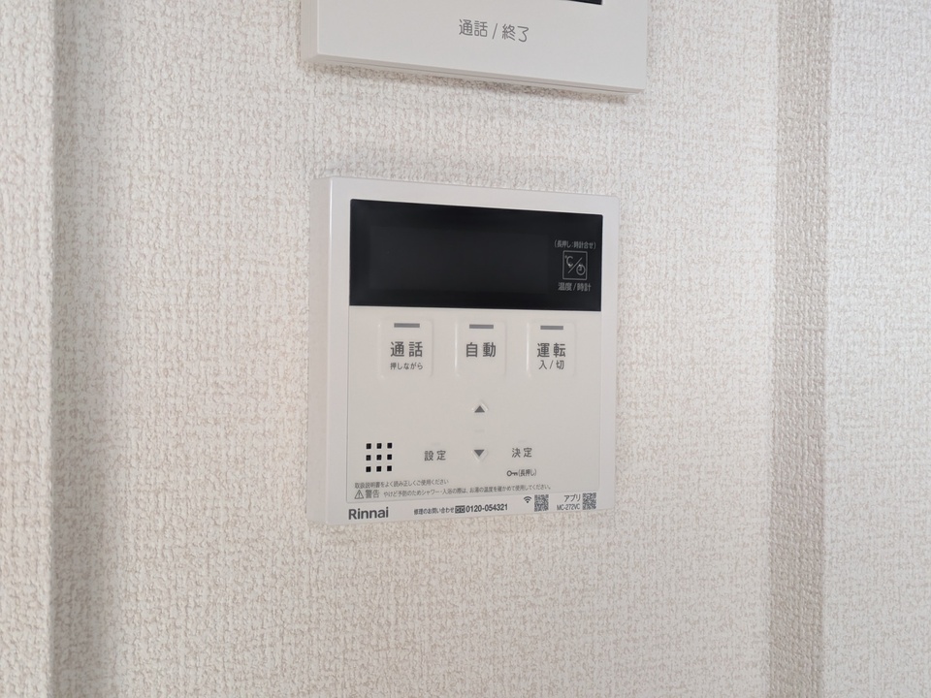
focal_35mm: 51
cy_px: 349
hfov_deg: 37.5
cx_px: 466
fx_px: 1372
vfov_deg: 28.6
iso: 103
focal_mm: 5.43
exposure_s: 1/100
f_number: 1.89
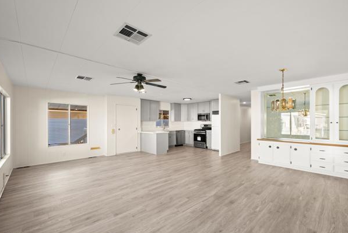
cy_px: 123
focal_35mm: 15
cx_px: 181
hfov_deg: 100.3
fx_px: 145
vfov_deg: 77.4
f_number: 8
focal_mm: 14
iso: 1250
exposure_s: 1/60
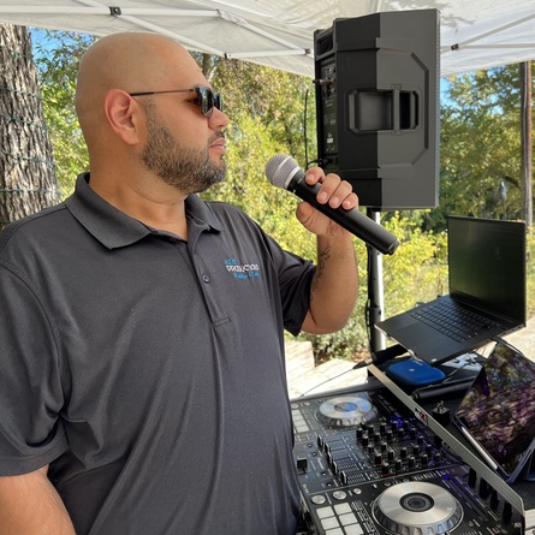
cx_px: 339
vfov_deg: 52.5
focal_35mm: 31
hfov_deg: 51.9
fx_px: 542
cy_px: 268
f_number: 1.5
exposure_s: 1/567
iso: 50
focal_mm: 5.7
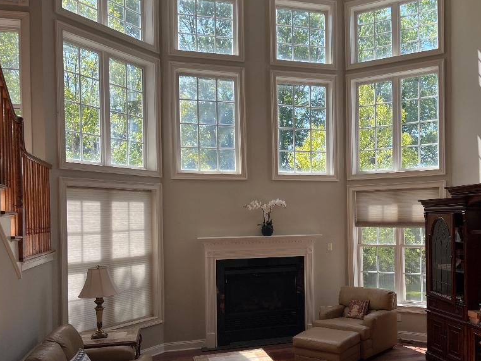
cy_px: 219
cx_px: 316
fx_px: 486
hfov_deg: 51.7
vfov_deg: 40.5
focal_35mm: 35
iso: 50
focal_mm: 5.7
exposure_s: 1/658
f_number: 1.5
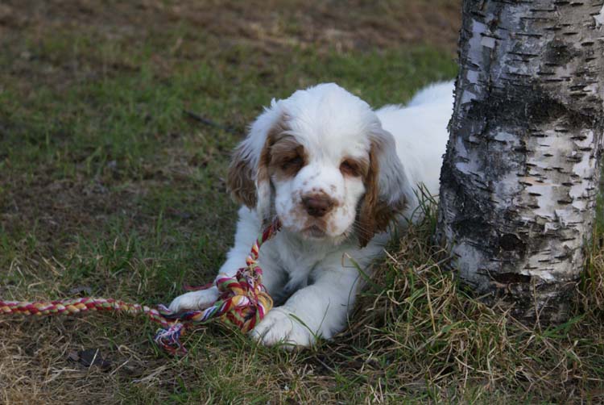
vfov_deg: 13.1
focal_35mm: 105
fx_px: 1764
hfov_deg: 19.4
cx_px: 302
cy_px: 202
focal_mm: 70
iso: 160
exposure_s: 1/125
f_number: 5.6
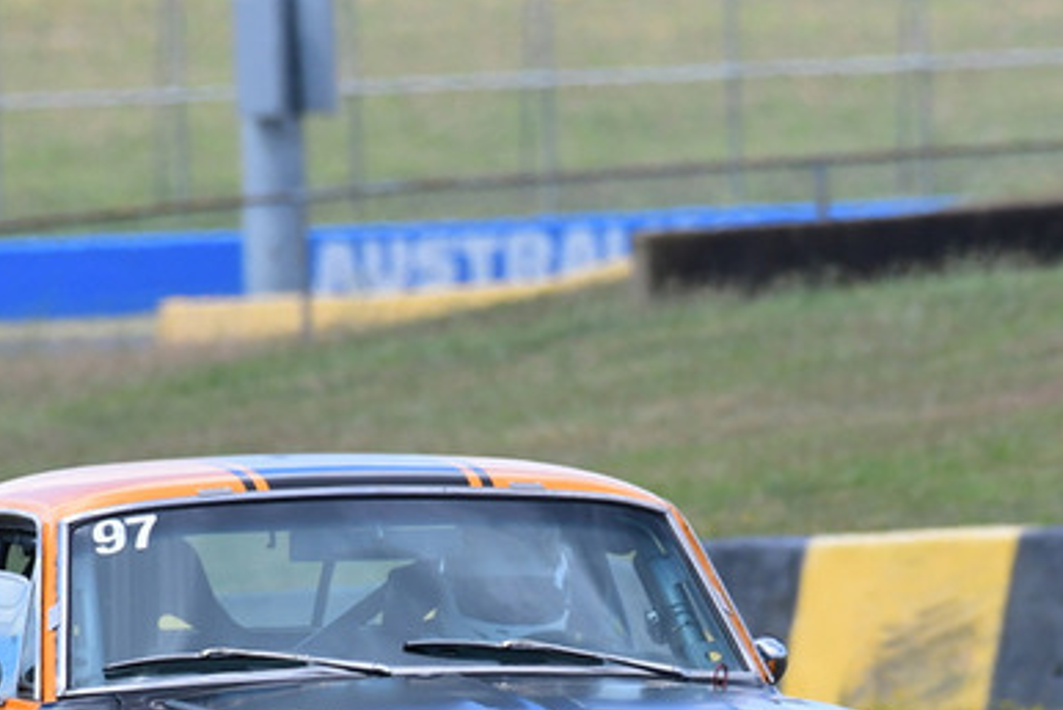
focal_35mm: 1553
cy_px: 644
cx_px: 628
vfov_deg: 0.9
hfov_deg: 1.3
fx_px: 45890
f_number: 10
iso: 640
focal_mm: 500
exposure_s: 1/640
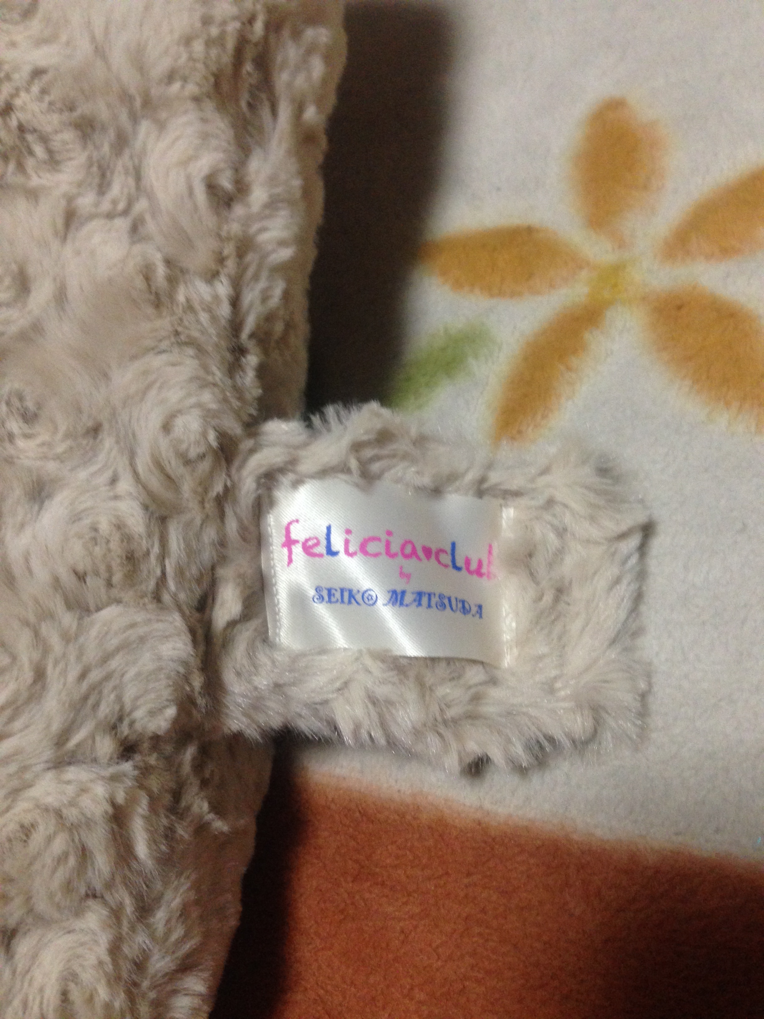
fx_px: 971
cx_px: 382
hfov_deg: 42.9
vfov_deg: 55.4
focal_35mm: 33
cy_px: 510
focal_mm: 4.12
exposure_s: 1/20
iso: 250
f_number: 2.4
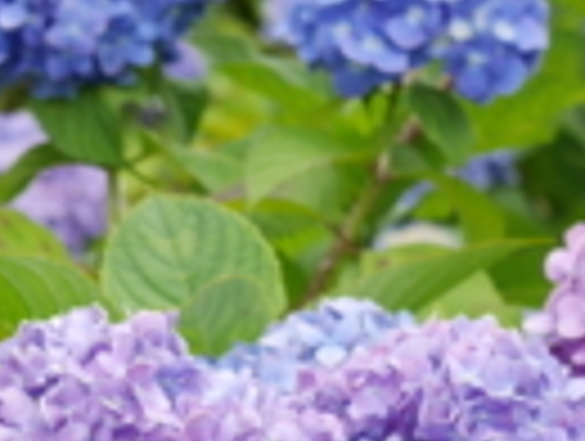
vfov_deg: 7.9
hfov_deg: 10.4
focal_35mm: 185
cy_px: 583
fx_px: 3132
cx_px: -261
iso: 200
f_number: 3.5
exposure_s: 1/400
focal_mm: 20
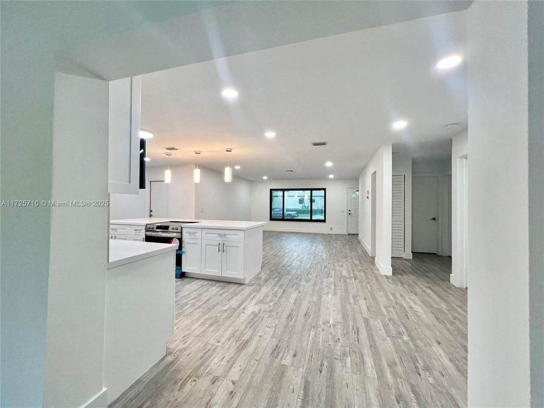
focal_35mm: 13
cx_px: 272
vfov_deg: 89.9
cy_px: 204
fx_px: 204
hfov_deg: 106.2
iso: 160
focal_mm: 1.57
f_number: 1.8
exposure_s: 1/120
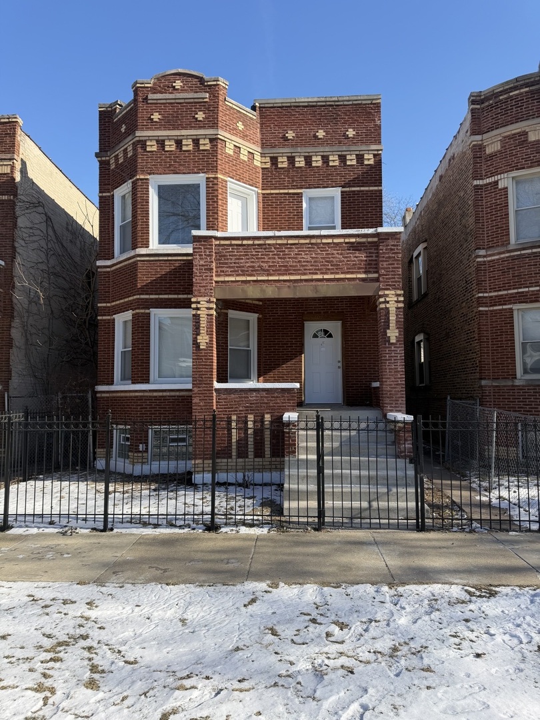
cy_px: 360
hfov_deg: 56.8
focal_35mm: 24
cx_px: 270
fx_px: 499
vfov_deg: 71.6
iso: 80
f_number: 1.78
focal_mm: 6.76
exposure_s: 1/3145
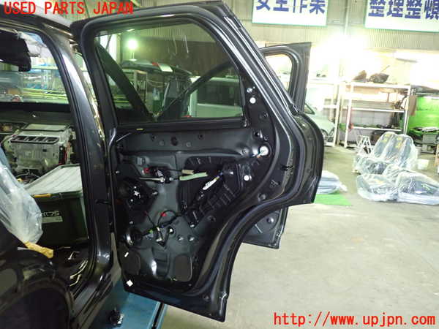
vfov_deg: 46.8
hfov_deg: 60.0
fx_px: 380
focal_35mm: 30
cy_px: 164
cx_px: 220
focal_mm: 5.4
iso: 800
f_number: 2.3
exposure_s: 1/30
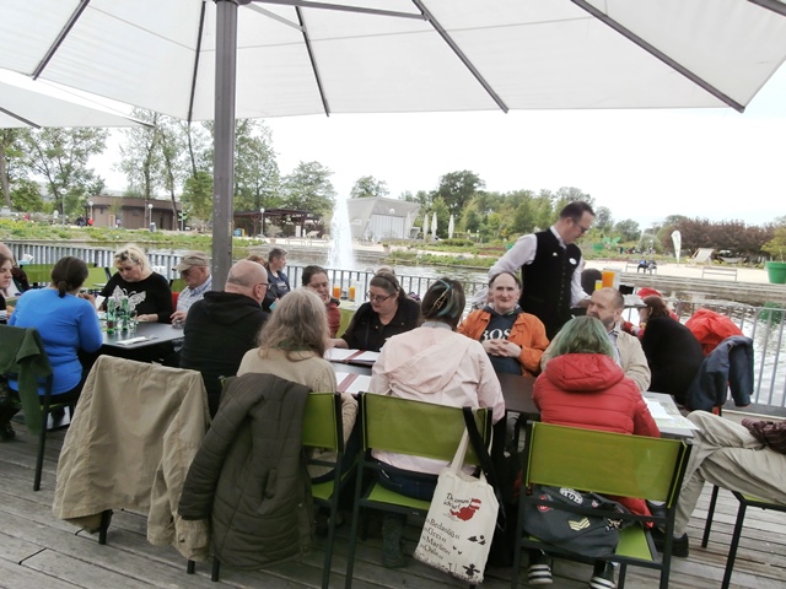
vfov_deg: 56.8
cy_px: 294
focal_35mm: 24
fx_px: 545
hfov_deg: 71.6
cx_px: 393
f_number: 7.9
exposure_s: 1/60
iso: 100
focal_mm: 4.2
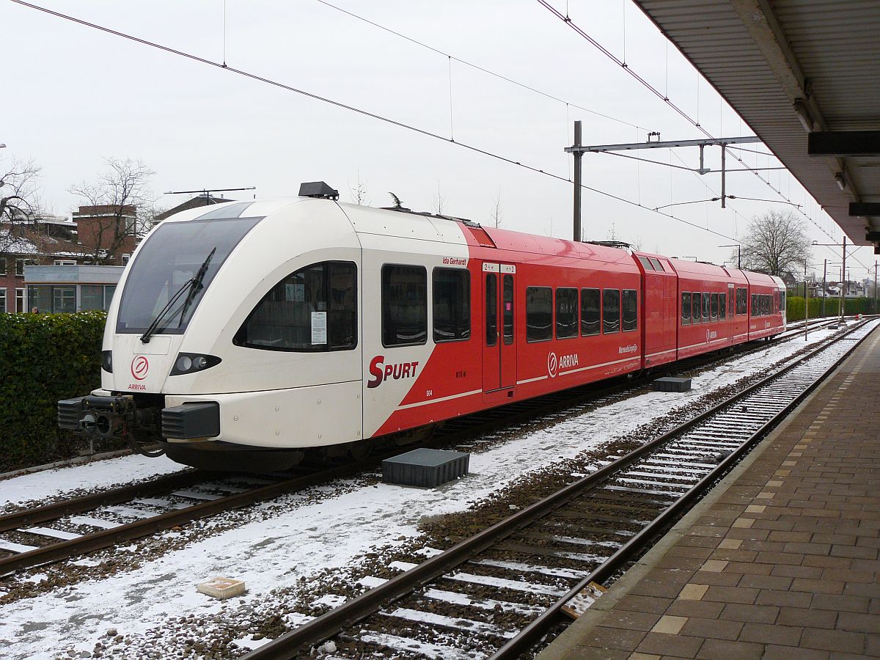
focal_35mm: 36
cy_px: 330
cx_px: 440
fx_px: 915
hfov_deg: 51.4
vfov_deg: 39.7
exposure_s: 1/100
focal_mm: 6
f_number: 4
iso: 100
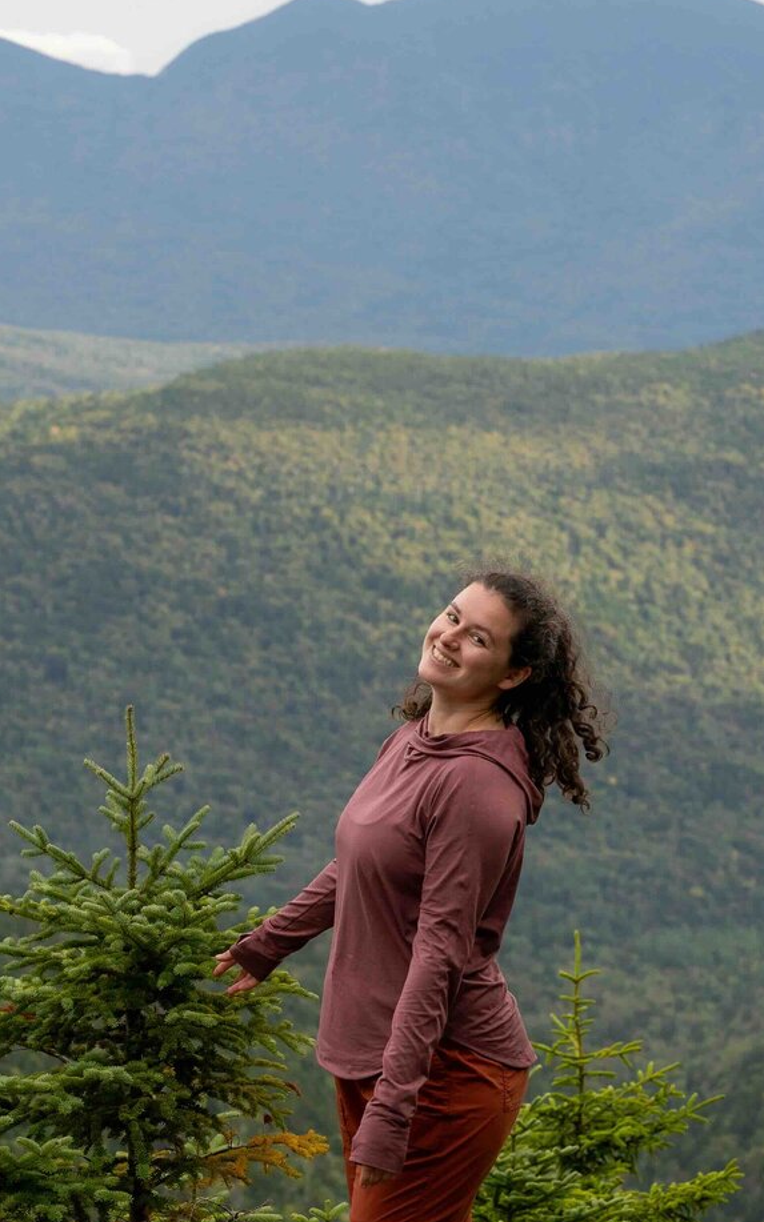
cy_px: 821
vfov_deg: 14.9
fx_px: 4665
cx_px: 436
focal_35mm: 140
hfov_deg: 9.4
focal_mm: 70
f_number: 5.6
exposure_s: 1/320
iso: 160
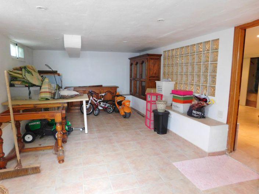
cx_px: 130
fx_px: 172
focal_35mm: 23
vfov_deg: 58.8
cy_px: 97
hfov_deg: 74.0
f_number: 3
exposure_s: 1/25
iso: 400
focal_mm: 4
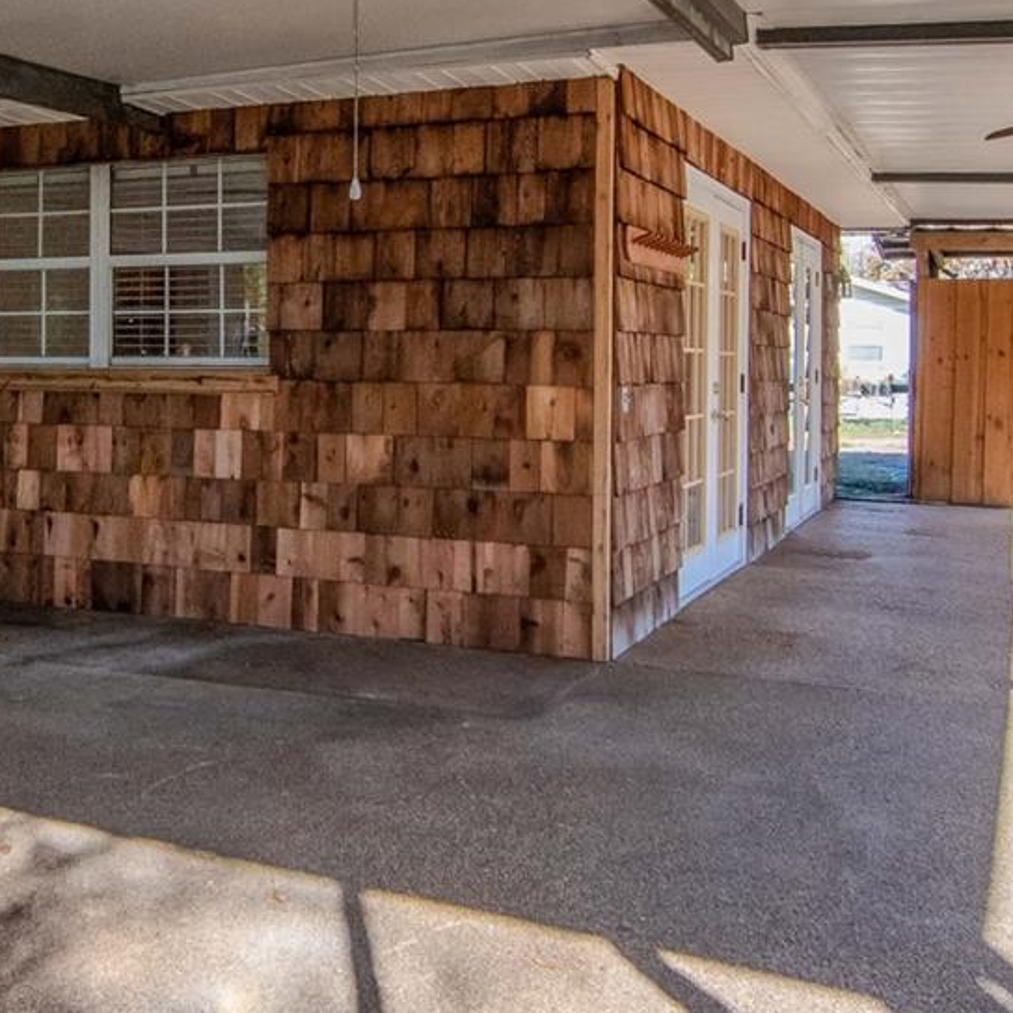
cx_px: 216
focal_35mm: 41
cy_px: 356
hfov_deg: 39.3
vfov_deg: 40.3
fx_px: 1366
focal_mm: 11
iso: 1000
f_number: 11
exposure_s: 1/160
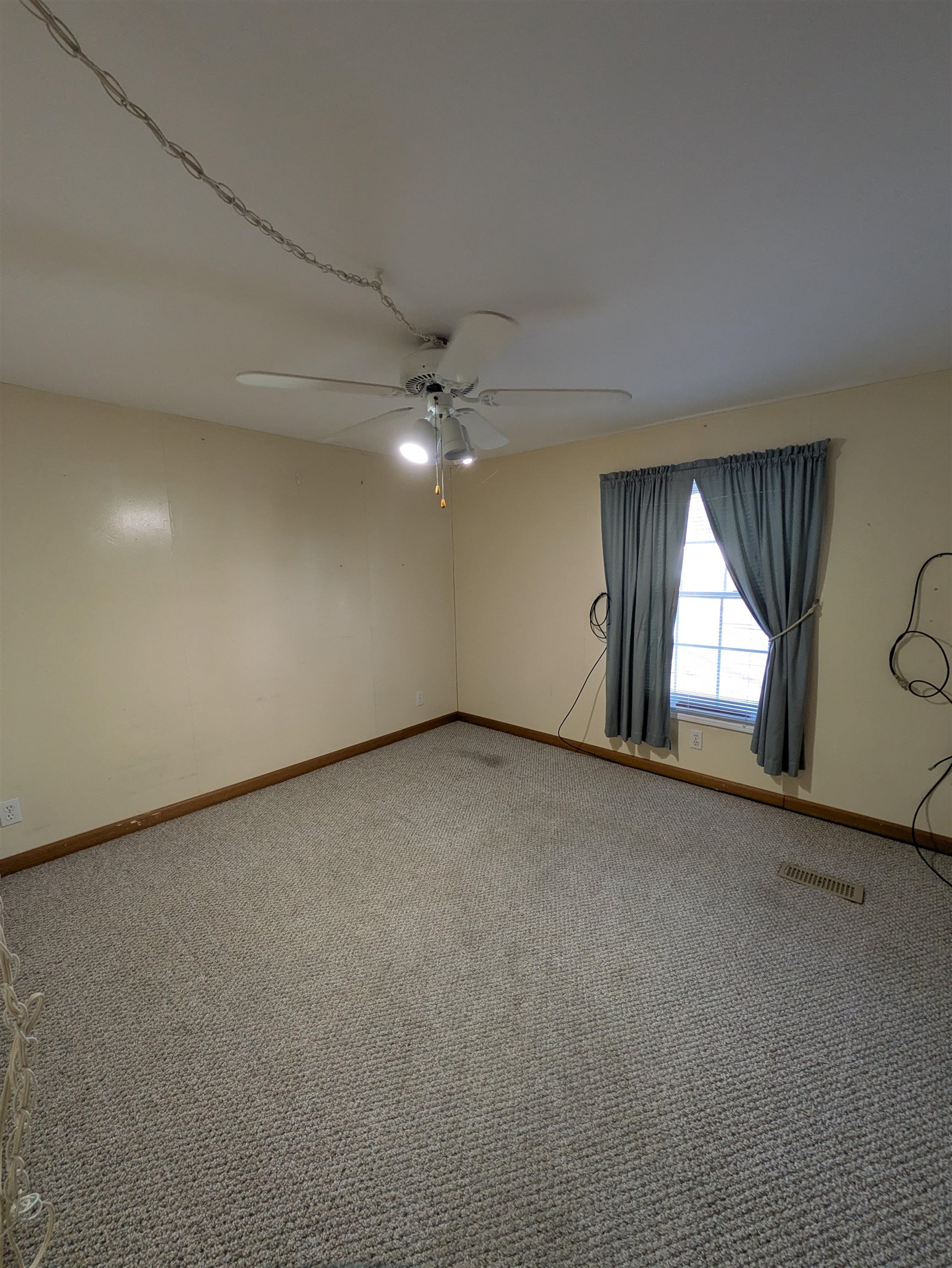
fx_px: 513
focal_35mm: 14
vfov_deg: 102.1
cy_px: 634
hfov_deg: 85.7
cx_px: 476
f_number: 2.2
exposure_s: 1/24
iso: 57
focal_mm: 1.83
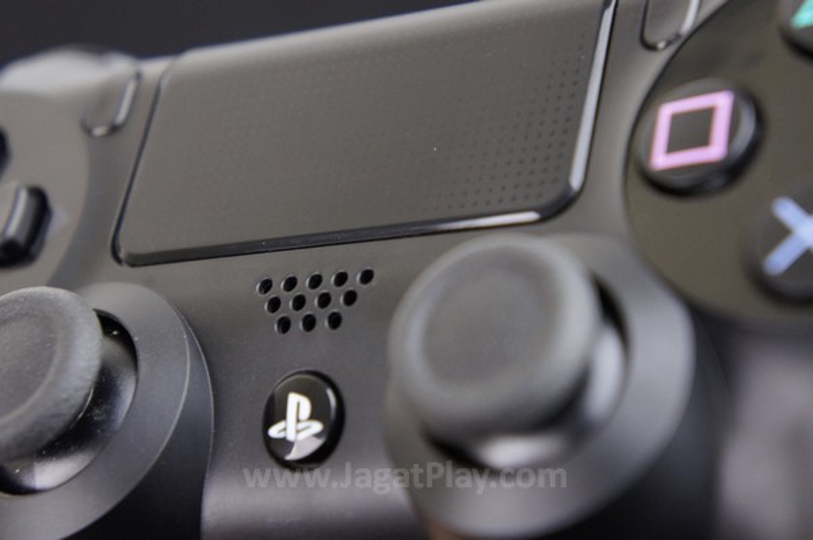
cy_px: 270
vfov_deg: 16.5
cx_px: 406
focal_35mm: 82
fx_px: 1862
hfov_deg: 24.6
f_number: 5.6
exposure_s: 1/30
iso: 1600
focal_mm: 55
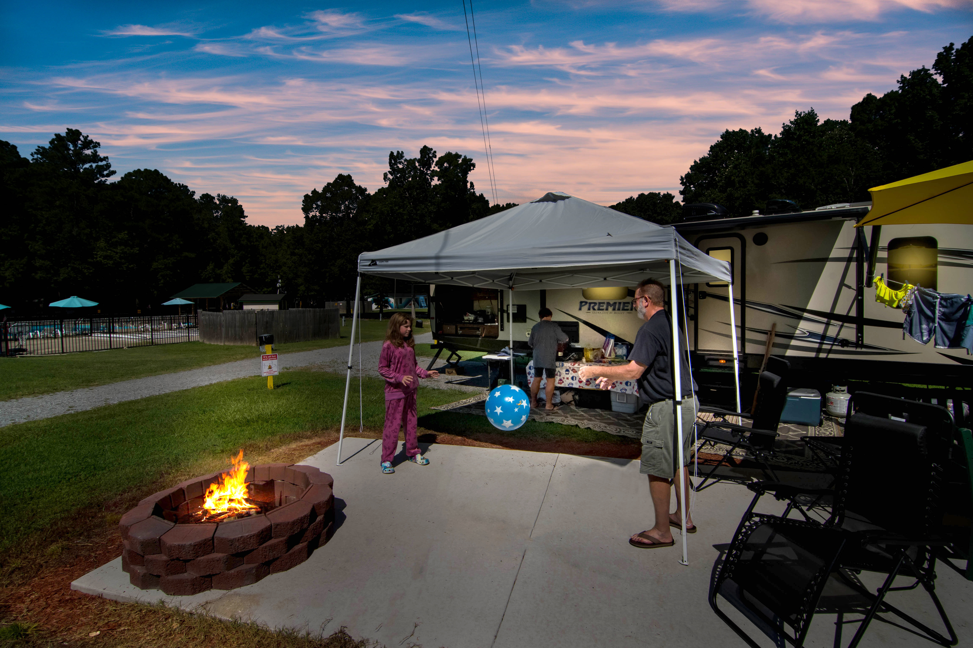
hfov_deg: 96.7
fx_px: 432
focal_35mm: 16
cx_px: 486
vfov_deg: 73.7
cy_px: 324
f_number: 11
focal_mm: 11
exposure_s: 1/640
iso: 250
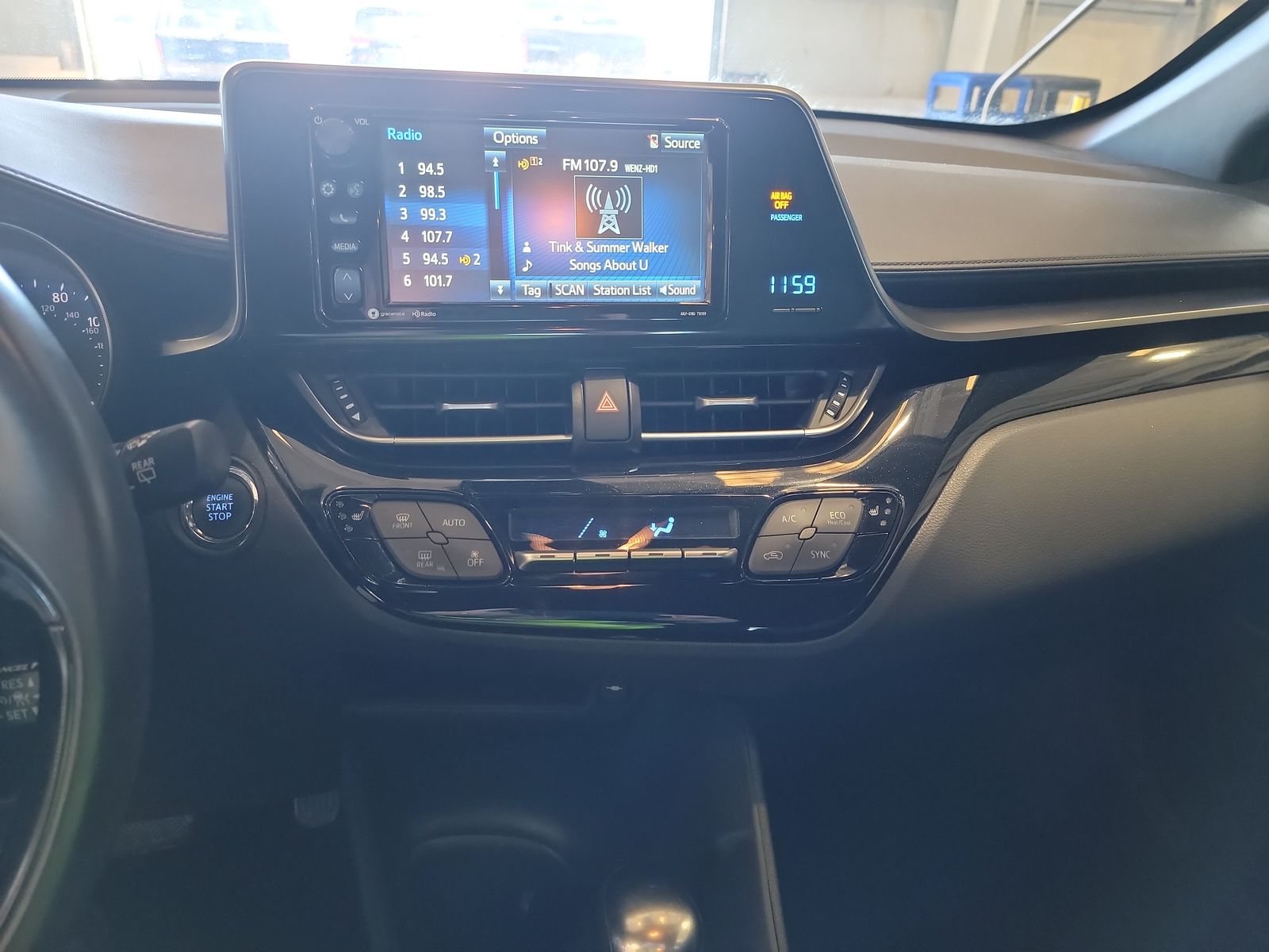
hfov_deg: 71.6
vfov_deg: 56.8
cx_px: 634
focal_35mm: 24
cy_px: 476
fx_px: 880
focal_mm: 6.7
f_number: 1.8
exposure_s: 1/39
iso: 778
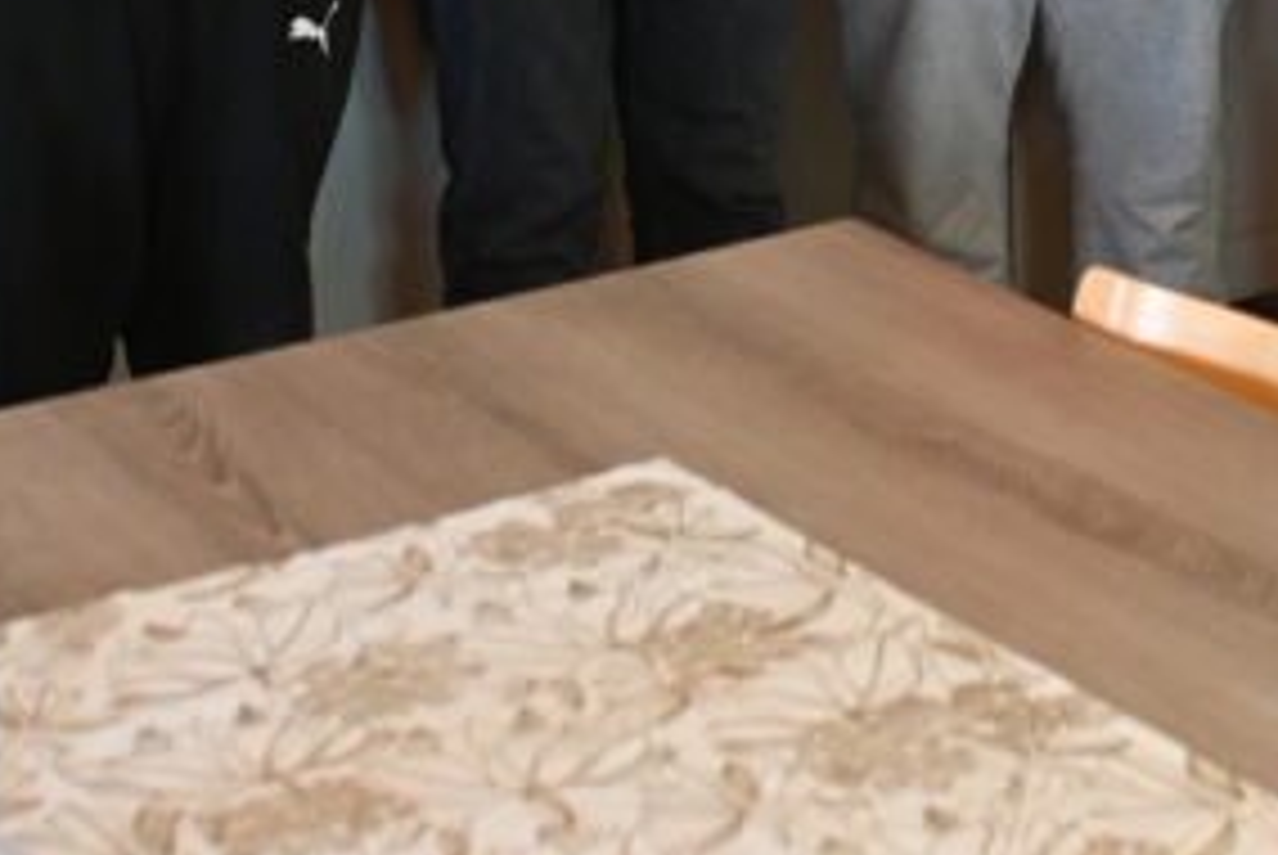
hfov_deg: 21.8
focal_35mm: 92
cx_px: 1066
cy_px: -412
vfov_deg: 14.0
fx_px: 3262
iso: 640
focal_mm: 17
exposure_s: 1/125
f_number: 2.8
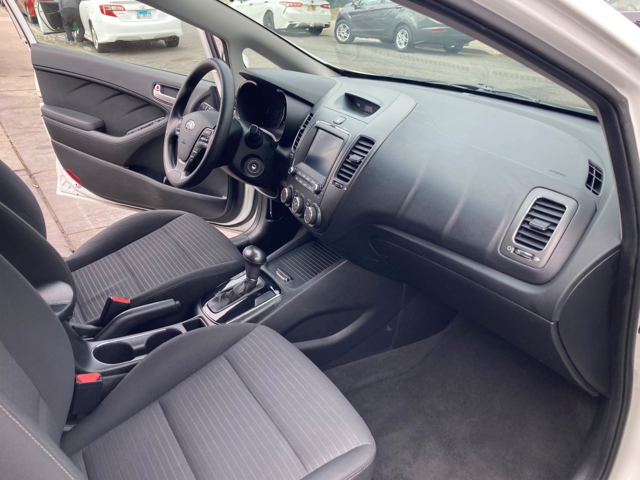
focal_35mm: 29
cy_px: 237
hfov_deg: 61.6
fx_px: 536
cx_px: 328
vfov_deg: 48.2
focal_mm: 3.99
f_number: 1.8
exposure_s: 1/138
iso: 20
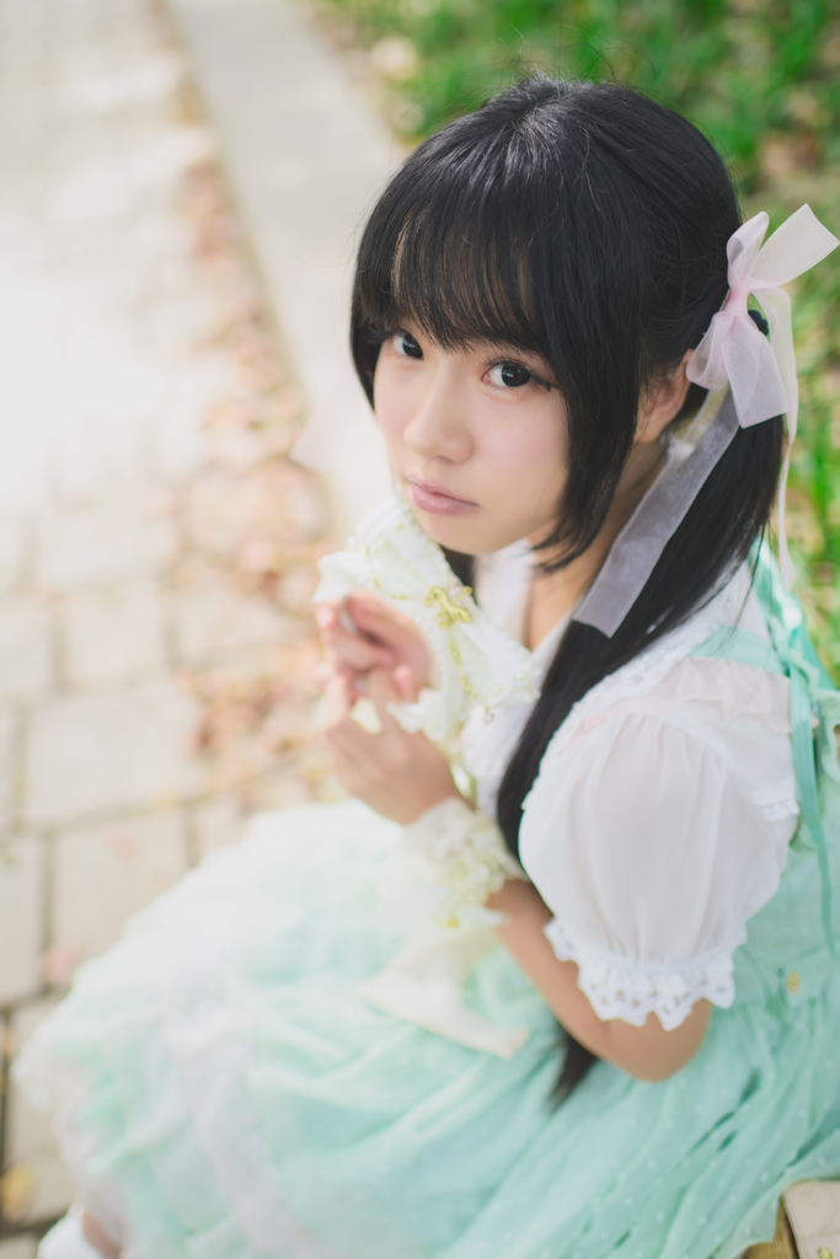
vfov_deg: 54.4
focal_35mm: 35
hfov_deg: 37.9
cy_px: 630
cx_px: 420
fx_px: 1224
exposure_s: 1/160
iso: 100
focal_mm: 35
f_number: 2
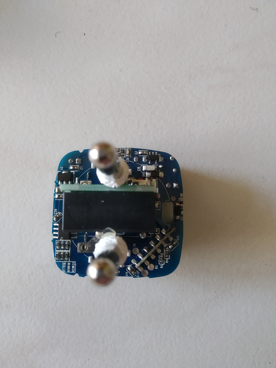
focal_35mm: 26
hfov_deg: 53.1
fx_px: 276
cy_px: 184
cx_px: 138
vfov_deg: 67.3
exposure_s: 1/33
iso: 320
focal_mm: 3.82
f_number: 2.2
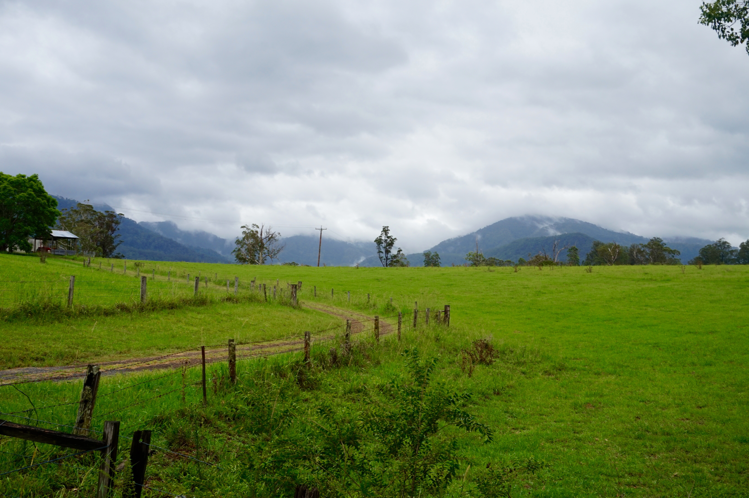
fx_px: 936
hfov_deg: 43.6
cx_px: 374
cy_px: 249
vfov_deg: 29.8
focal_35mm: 45
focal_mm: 30
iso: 100
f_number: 11
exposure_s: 1/80
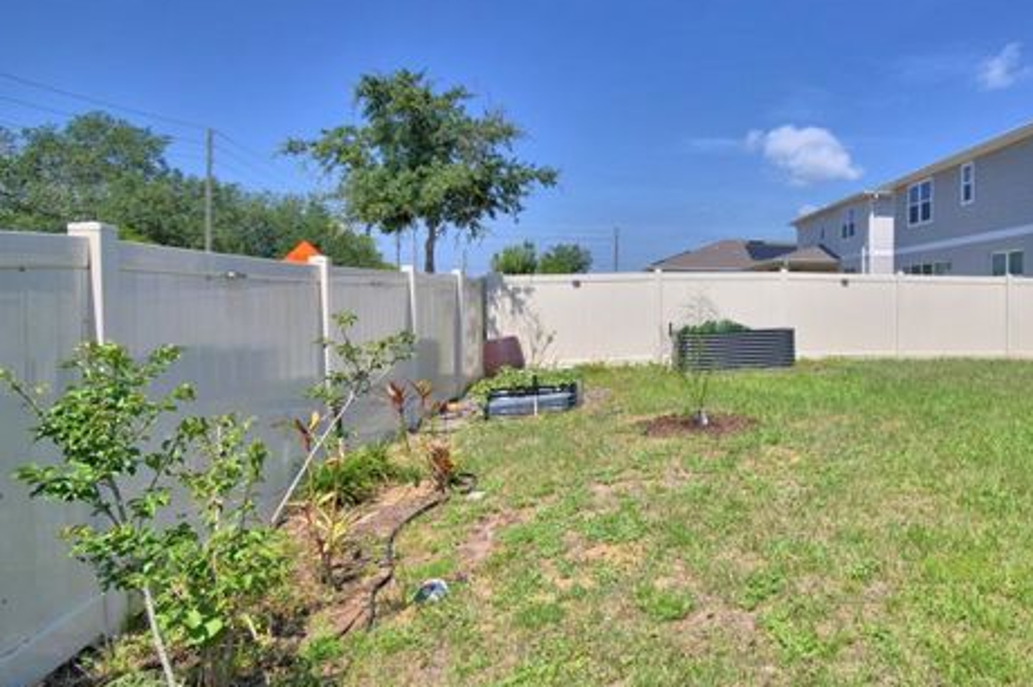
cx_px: 756
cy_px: 295
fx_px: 659
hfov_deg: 71.7
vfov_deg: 54.8
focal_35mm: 23
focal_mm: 10
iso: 100
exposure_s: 1/1600
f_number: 4.5
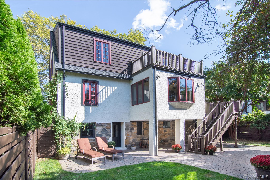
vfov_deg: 72.0
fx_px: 124
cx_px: 135
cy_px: 90
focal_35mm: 16
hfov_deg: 95.0
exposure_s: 1/250
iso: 640
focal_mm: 11
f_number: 11
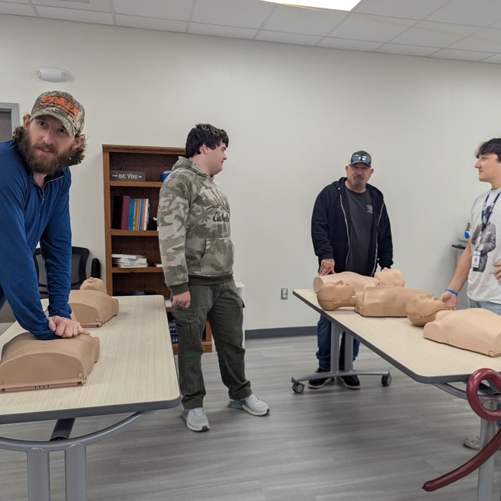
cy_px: 242
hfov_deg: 53.8
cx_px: 287
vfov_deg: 54.0
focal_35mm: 30
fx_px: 491
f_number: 1.85
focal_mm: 6.81
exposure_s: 1/60
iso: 74
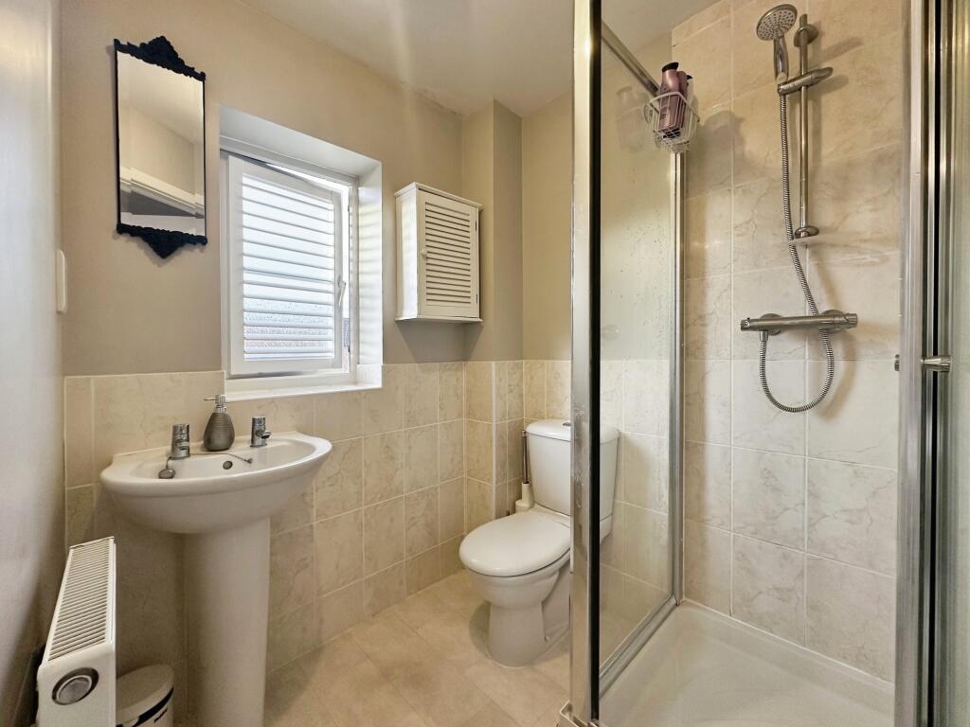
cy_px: 364
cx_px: 485
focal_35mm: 14
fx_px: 392
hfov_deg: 102.1
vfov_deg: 85.7
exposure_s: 1/99
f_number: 2.2
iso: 125
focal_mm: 2.22
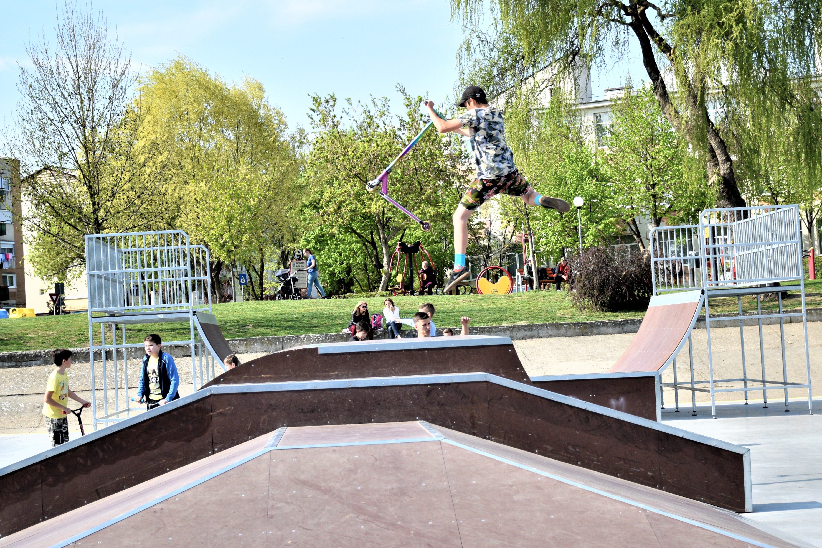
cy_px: 274
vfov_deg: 26.5
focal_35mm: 51
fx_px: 1165
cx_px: 411
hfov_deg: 38.9
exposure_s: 1/1250
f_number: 5.6
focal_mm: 34
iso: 400
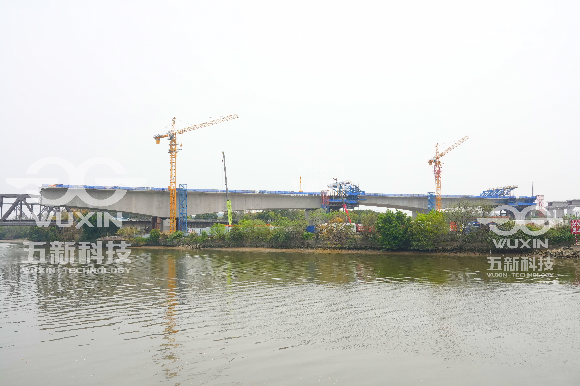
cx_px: 290
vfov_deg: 41.1
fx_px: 516
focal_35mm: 32
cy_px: 193
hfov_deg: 58.7
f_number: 16
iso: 800
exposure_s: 1/320
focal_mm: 32
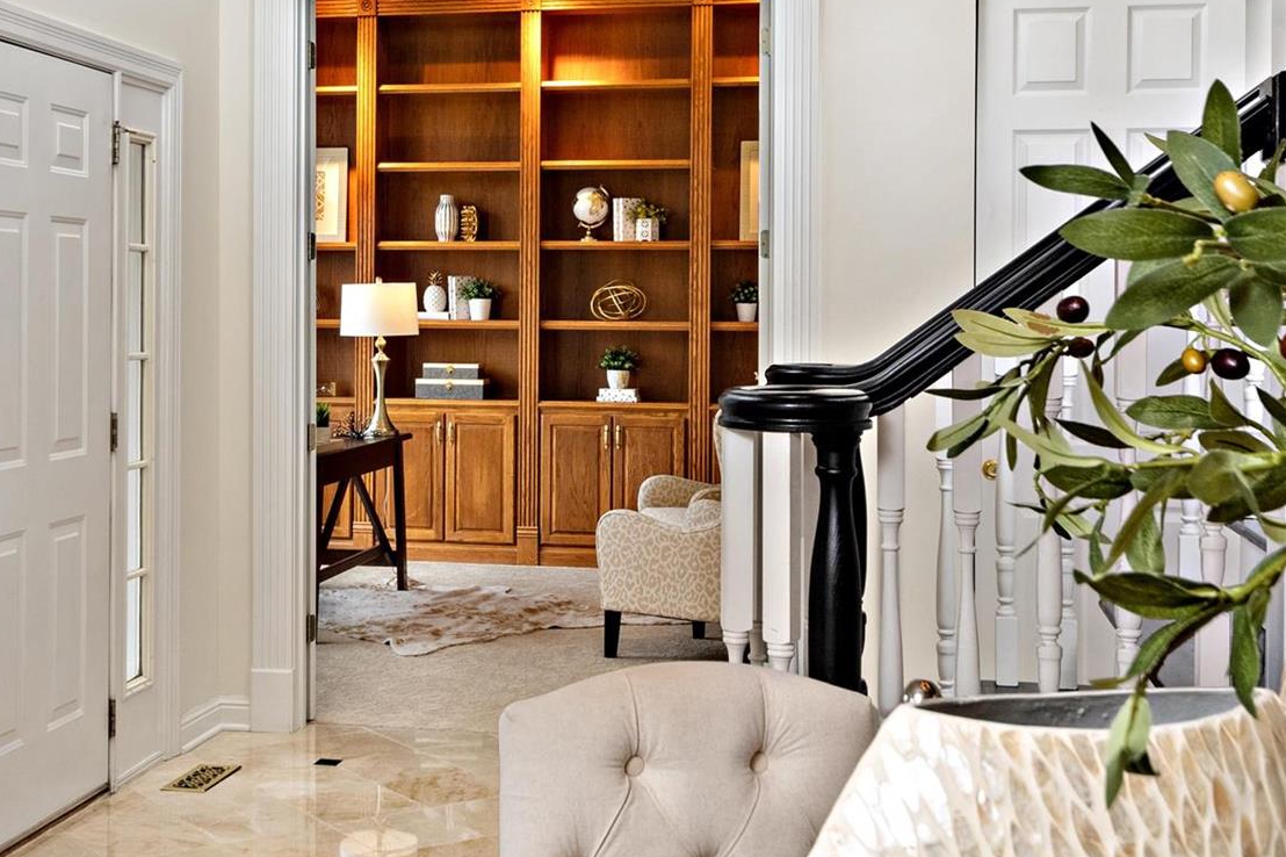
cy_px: 310
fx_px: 1857
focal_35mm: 52
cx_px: 493
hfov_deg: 38.0
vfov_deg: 25.9
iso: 400
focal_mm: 18
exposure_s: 1/50
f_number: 8
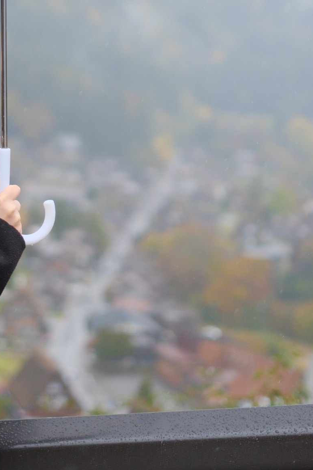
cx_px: 11
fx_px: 1683
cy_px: -8
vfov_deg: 15.6
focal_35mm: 129
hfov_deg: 10.5
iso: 500
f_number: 1.4
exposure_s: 1/2500
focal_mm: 33
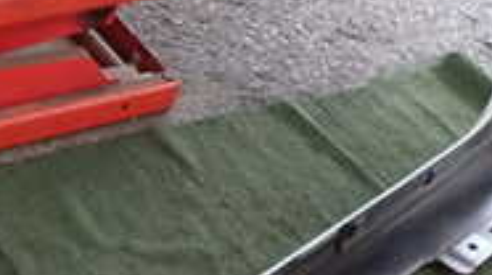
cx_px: -82
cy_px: 574
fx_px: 1146
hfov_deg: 22.5
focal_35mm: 88
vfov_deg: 12.0
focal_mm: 4.5
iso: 200
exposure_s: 1/50
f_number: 2
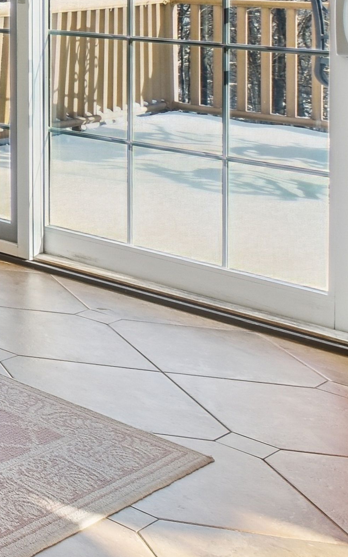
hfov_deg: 12.4
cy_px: -33
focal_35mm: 58
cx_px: -633
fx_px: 880
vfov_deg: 31.7
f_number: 8
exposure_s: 1/13
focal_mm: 10
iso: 500
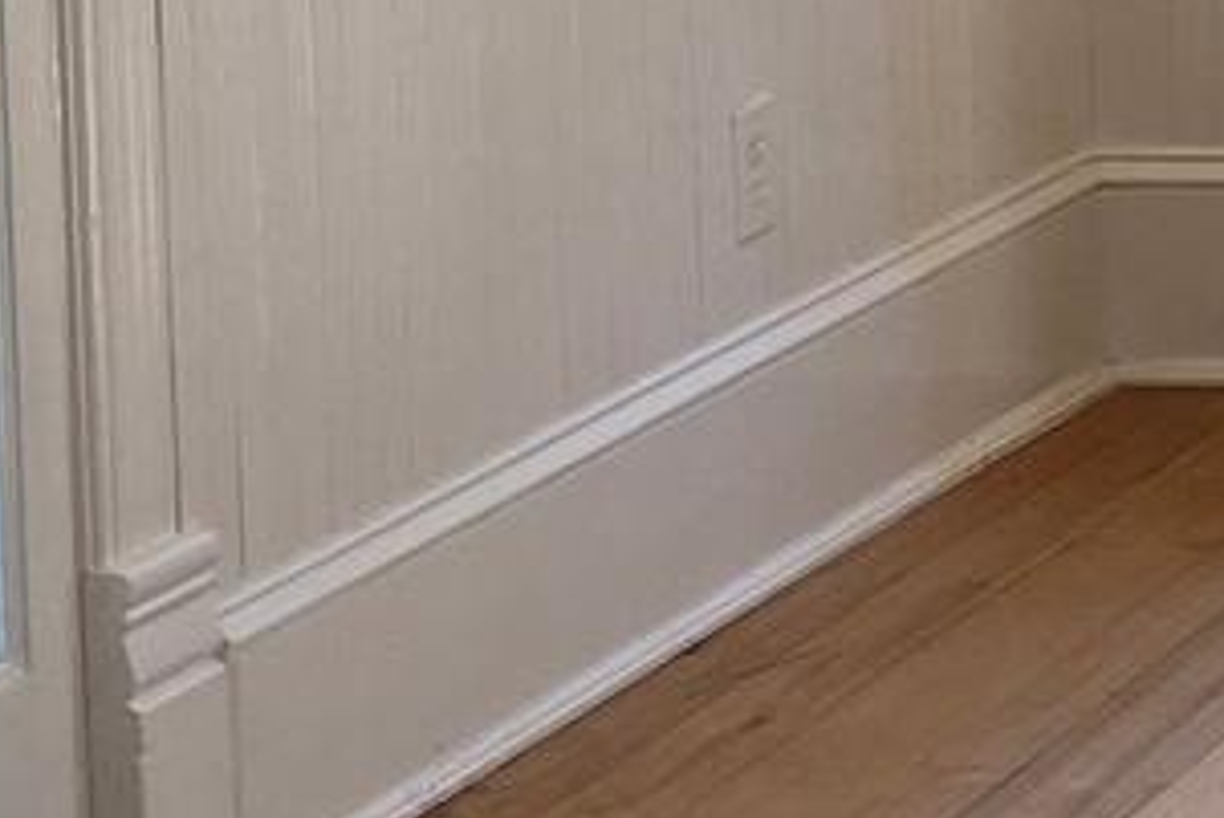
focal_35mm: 184
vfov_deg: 7.4
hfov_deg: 9.1
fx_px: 6259
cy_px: -346
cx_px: 3607
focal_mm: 4.25
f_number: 1.8
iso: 64
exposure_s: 1/120
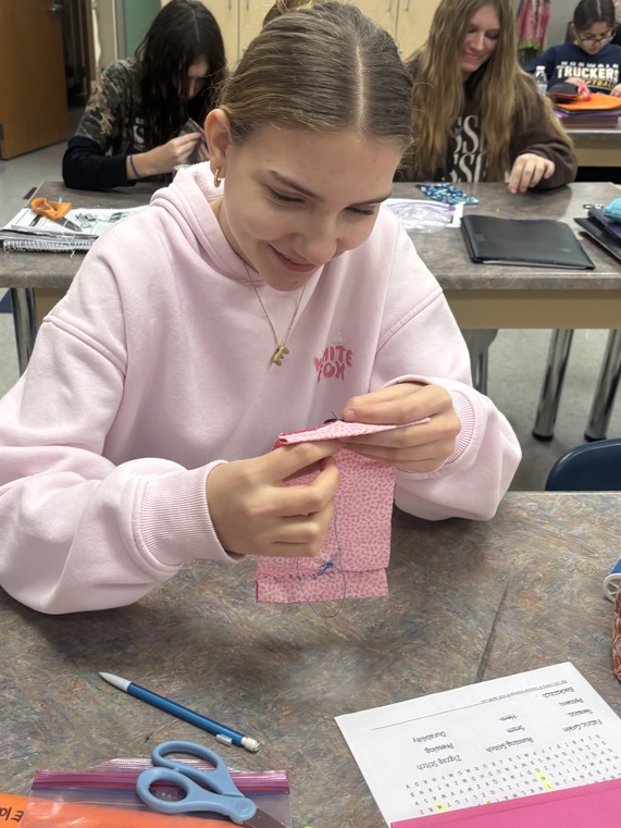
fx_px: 837
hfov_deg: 40.4
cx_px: 234
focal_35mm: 35
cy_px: 374
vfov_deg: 52.5
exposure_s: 1/120
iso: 125
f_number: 1.6
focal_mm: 5.96
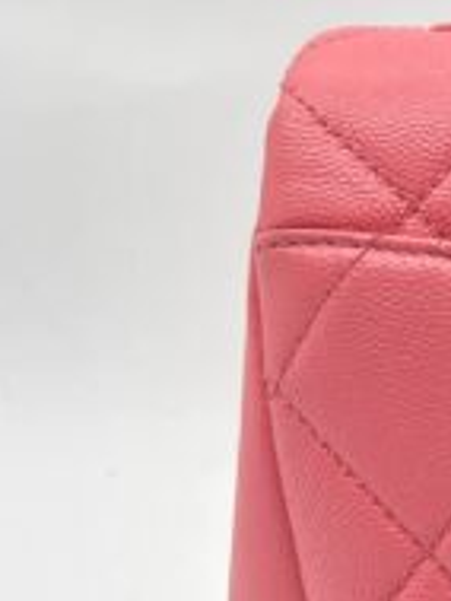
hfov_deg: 9.5
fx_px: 2447
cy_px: 401
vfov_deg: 14.0
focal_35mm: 141
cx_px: 1039
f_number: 1.5
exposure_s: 1/190
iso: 40
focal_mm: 5.7
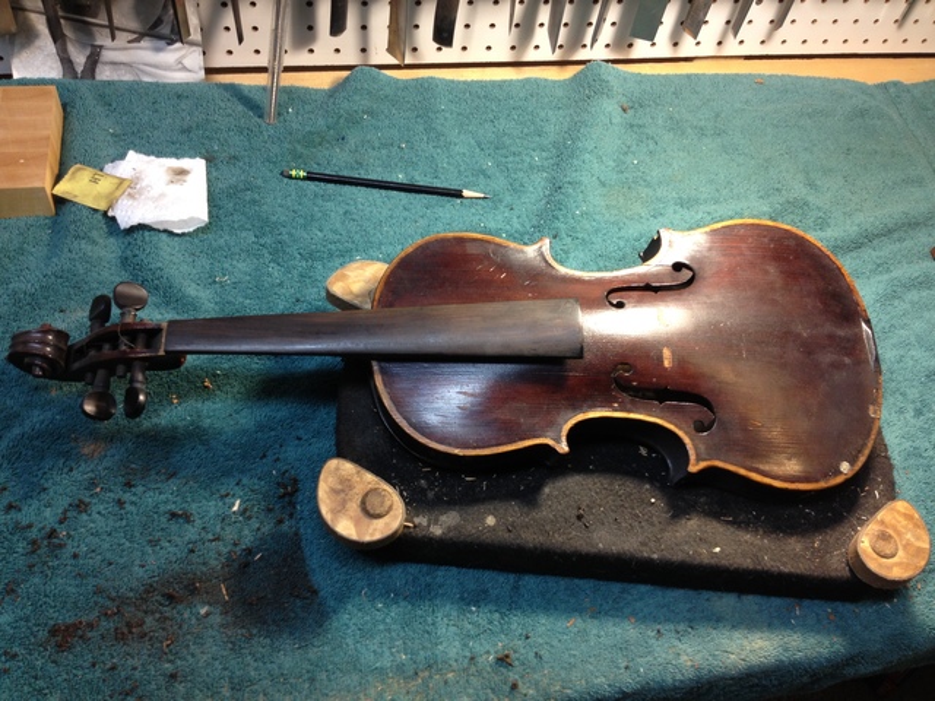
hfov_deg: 52.6
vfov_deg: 40.7
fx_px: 945
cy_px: 350
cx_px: 468
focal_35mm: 35
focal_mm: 4.28
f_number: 2.4
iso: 64
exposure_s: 1/20
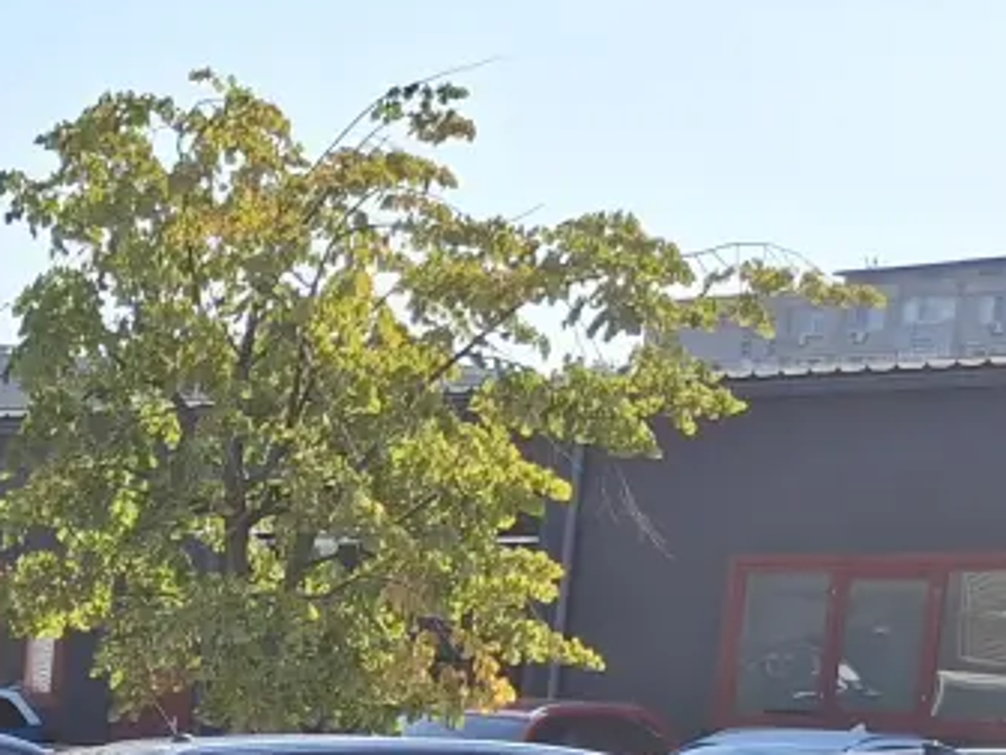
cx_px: -925
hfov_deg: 15.3
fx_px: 3110
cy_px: 1267
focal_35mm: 107
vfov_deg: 12.8
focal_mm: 4.69
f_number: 1.8
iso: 32
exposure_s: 1/1946
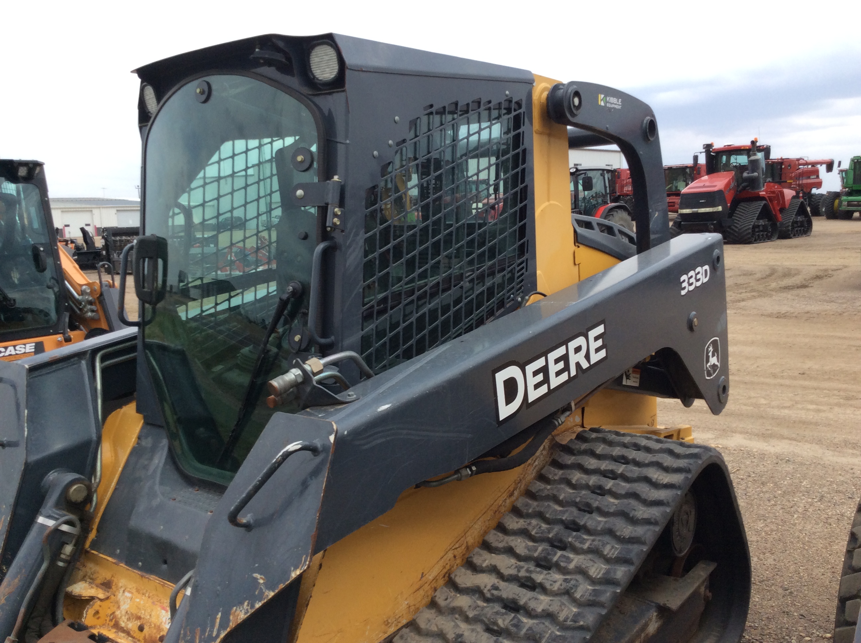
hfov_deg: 56.9
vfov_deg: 44.1
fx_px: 795
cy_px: 322
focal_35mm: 32
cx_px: 430
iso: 32
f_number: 2.4
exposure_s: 1/773
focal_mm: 3.3
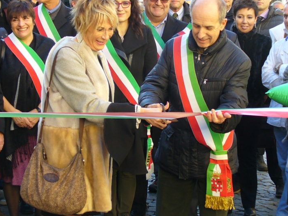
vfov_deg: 13.6
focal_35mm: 109
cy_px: 95
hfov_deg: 18.1
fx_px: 906
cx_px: 152
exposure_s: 1/60
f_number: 3.1
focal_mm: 9.9
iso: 80
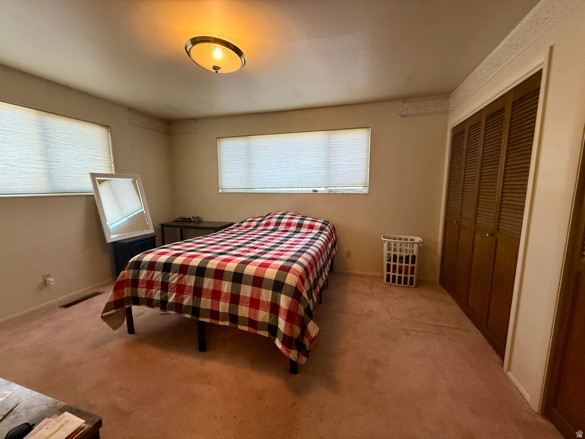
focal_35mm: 14
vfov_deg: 85.7
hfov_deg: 102.1
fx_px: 237
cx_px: 292
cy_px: 220
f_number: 2.2
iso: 320
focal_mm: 2.22
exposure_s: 1/120
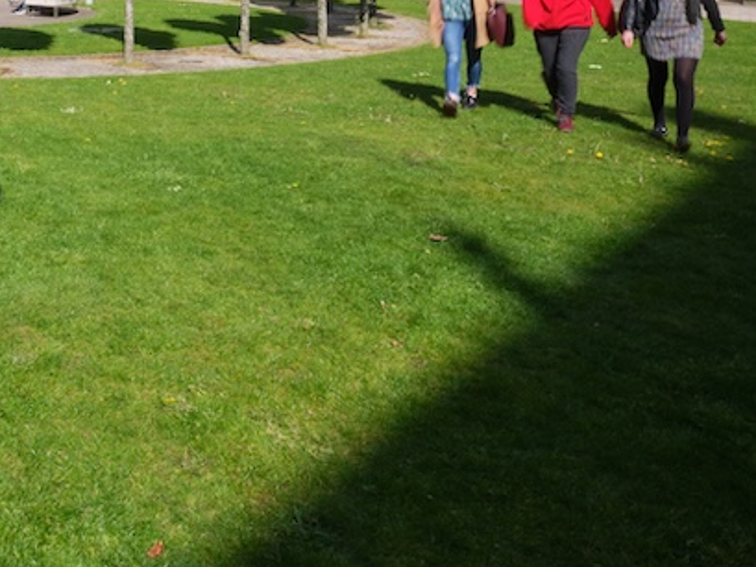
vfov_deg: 29.7
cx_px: -89
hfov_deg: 36.0
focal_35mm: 44
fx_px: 961
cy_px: -54
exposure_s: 1/15
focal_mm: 23
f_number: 32
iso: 100
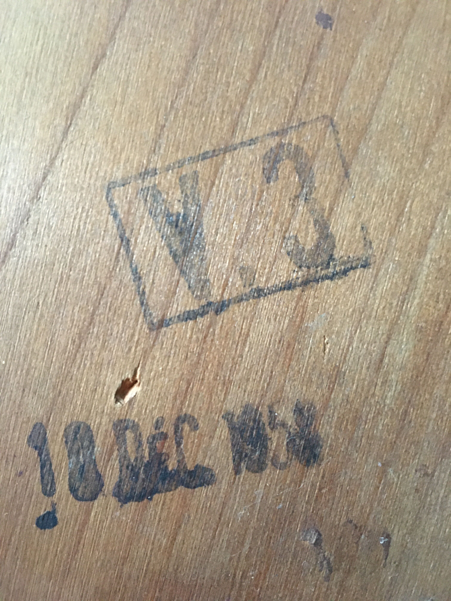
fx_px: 504
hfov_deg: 48.2
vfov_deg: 61.7
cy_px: 300
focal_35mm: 29
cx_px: 226
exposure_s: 1/17
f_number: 2.2
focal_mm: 4.15
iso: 320
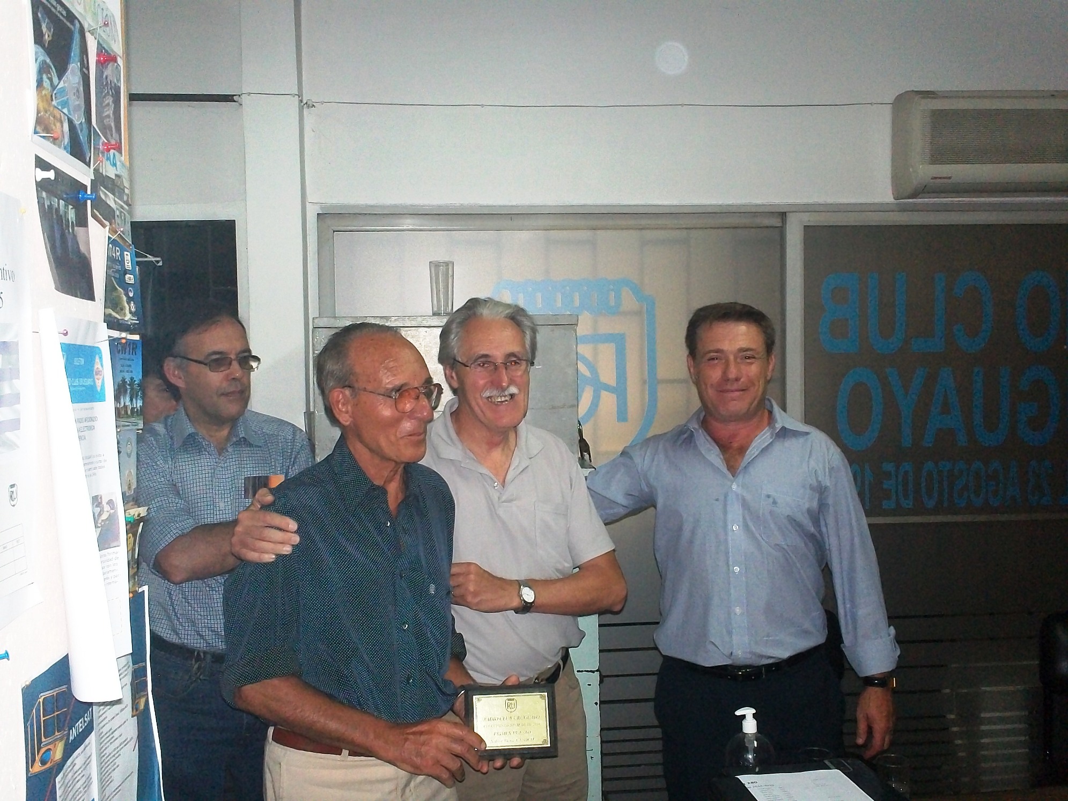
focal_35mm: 38
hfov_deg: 49.0
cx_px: 534
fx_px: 1172
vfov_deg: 37.7
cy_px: 400
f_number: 4.5
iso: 250
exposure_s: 1/30
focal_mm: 6.3
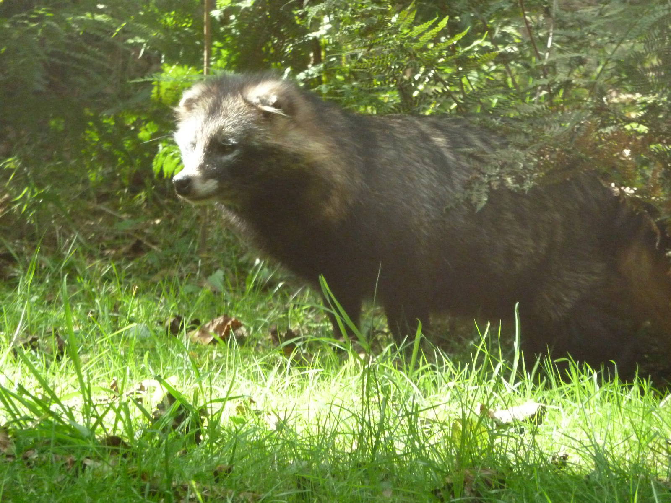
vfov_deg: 4.6
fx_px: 6203
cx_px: 336
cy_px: 252
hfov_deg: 6.2
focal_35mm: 320
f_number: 4.9
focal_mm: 49.2
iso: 800
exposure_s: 1/200
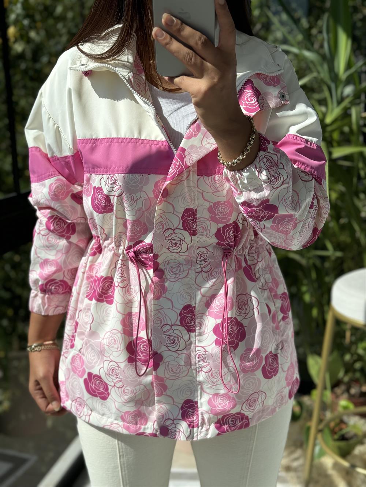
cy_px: 244
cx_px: 183
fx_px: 677
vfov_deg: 39.7
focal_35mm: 48
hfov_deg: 30.3
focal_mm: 6.76
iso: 64
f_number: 1.78
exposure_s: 1/1339
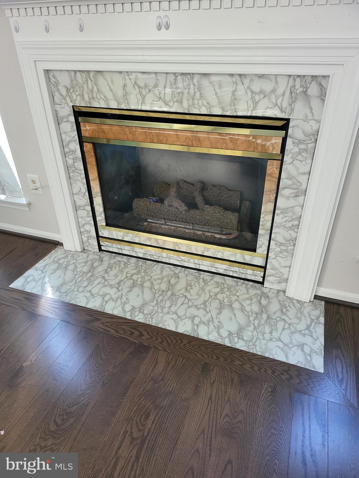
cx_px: 180
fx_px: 332
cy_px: 239
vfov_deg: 71.6
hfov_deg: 56.8
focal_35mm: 24
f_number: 1.8
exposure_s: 1/40
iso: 320
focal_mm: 5
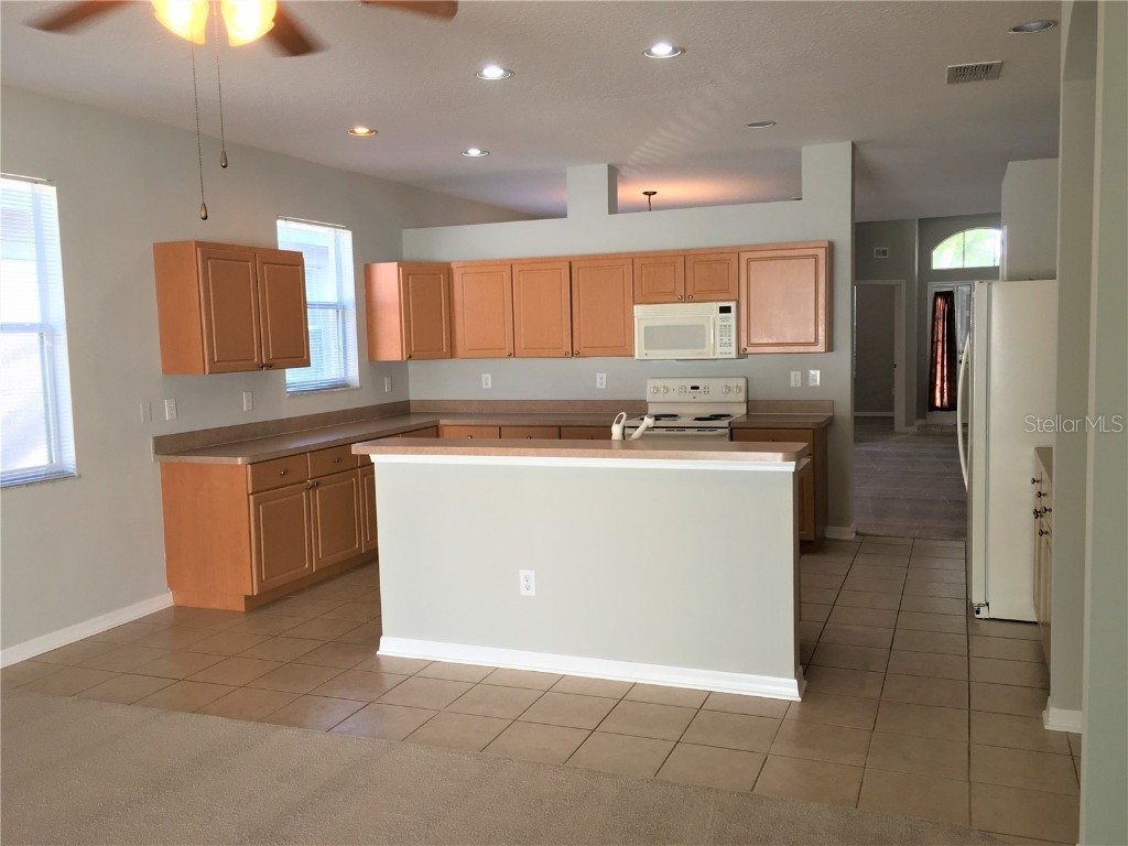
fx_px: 945
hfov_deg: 61.7
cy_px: 423
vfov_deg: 48.2
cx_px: 564
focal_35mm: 29
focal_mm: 4.15
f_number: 2.2
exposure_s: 1/60
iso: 32
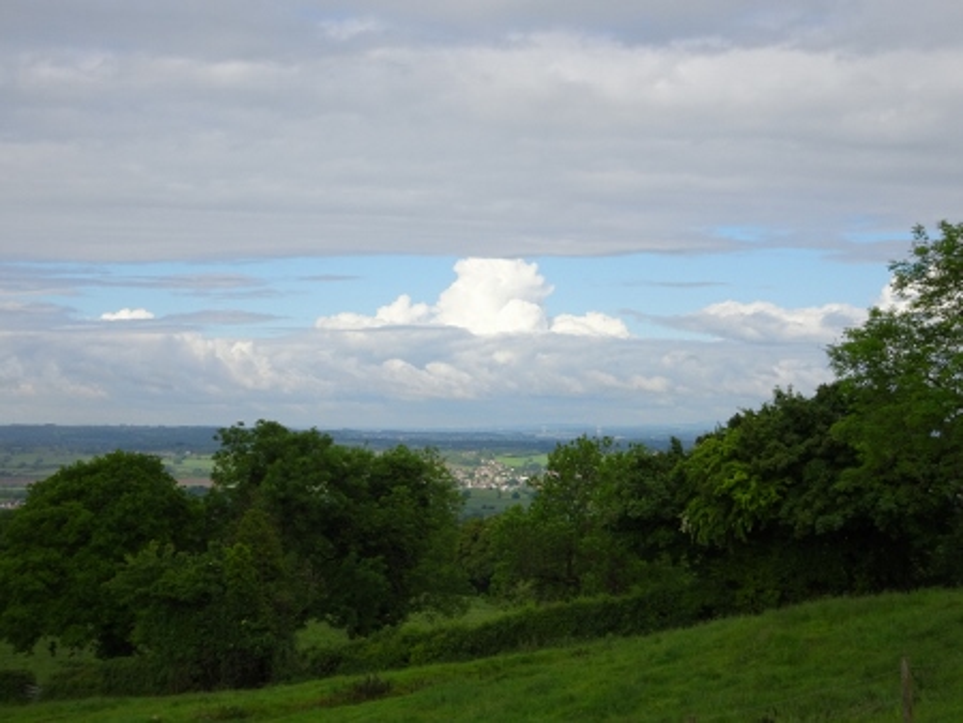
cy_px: 362
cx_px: 482
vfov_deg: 22.3
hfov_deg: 29.4
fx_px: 1837
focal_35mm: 66
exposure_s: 1/800
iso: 80
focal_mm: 11.32
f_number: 4.5
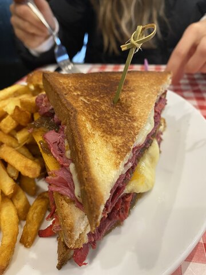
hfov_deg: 53.1
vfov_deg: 67.3
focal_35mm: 26
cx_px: 103
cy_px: 138
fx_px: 206
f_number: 1.8
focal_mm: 4.25
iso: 200
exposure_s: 1/50
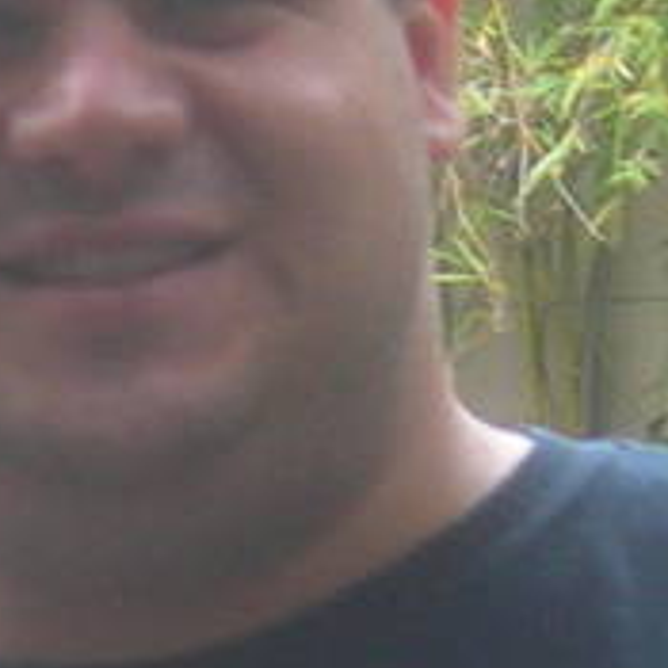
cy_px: 1340
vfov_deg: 5.6
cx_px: -183
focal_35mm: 307
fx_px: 6703
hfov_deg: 5.7
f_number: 2.8
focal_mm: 7.8
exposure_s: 1/20.5
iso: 50
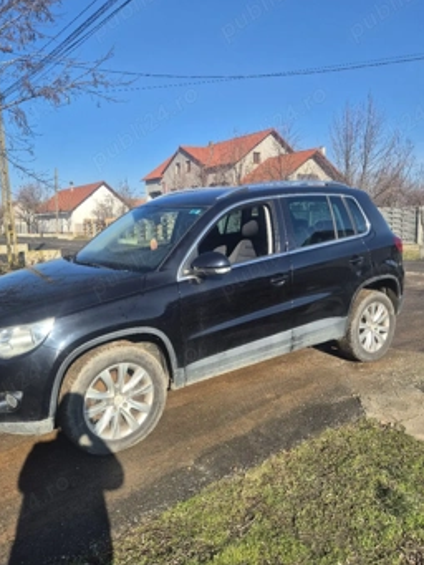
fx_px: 441
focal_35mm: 27
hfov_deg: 51.2
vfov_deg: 65.3
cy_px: 277
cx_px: 177
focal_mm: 5.4
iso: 25
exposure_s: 1/1250
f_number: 1.8
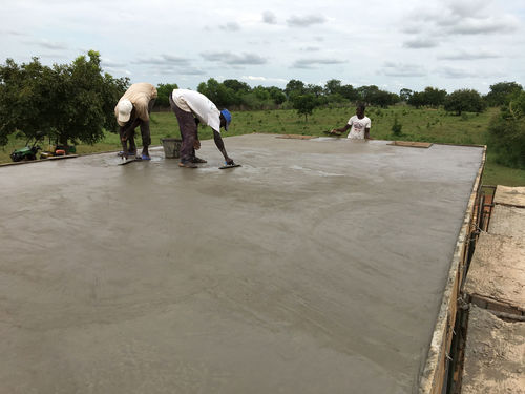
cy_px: 197
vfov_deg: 48.2
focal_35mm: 29
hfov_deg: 61.7
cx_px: 262
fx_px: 440
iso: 25
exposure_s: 1/2024
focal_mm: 4.15
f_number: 2.2
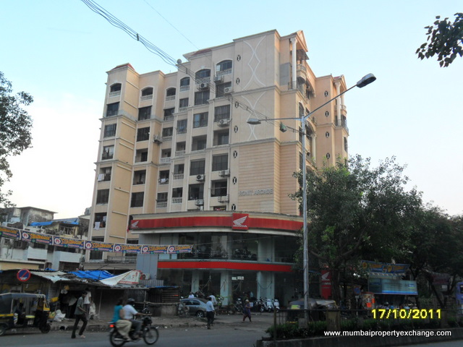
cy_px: 174
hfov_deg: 56.8
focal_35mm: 32
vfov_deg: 44.2
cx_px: 232
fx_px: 428
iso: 100
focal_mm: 5.7
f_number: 3.7
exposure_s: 1/90
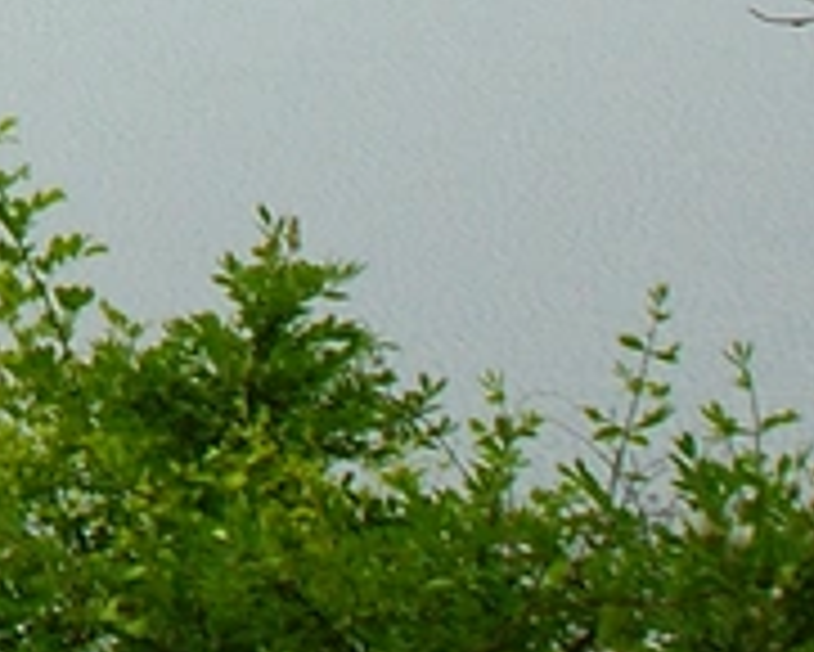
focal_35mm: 353
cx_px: -1432
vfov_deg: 4.3
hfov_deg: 5.2
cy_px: -895
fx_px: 8509
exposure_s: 1/80
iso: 100
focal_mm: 28
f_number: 8
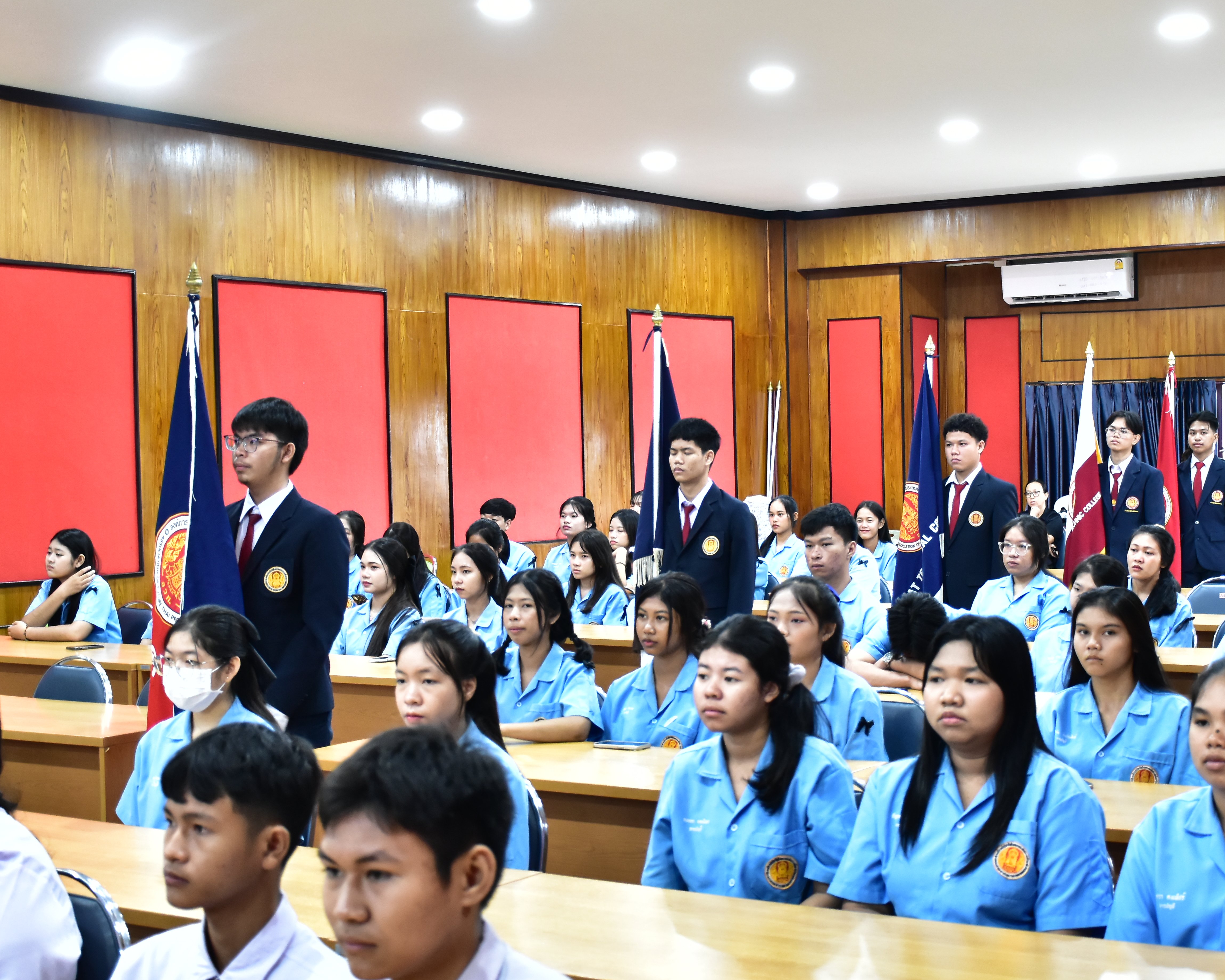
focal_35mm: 55
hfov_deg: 34.1
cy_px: 482
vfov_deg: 27.6
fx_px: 1994
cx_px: 726
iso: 2000
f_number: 4
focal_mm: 30
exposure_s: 1/40
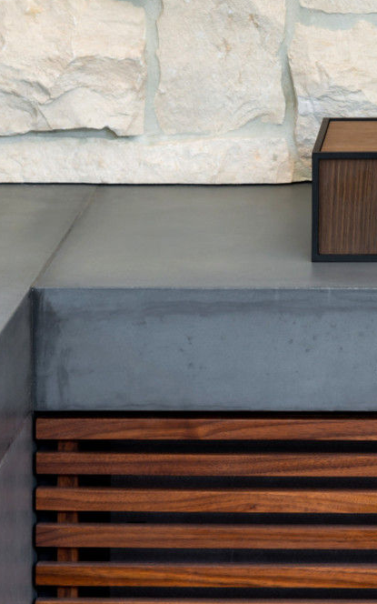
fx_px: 3880
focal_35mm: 236
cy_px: -116
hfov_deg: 5.5
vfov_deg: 8.8
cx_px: 572
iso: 100
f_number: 7.1
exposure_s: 1/5
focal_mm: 75
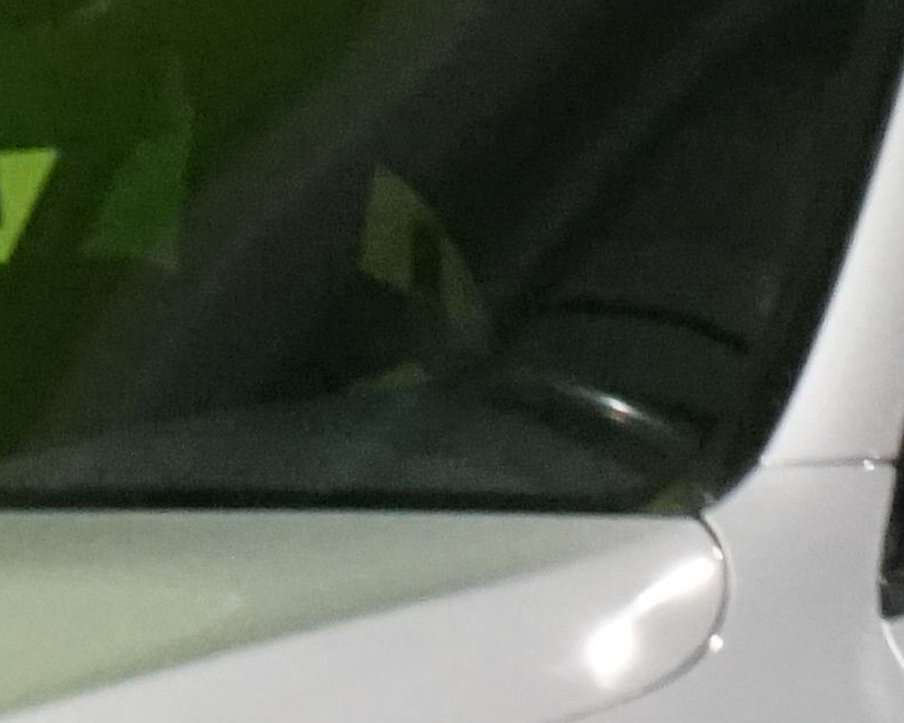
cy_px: 1362
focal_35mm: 359
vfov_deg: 4.3
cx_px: -409
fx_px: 9604
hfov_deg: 5.3
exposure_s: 1/20
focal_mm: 50
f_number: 29
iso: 6400
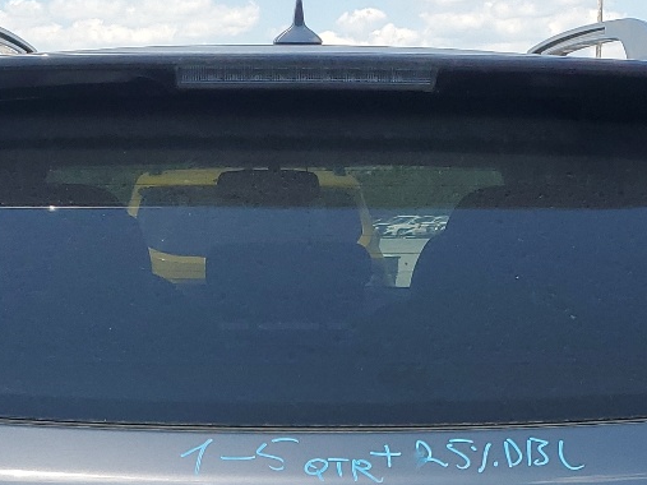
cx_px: 311
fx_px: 1532
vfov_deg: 16.8
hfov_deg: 23.8
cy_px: 661
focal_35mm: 82
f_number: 1.5
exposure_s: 1/2000
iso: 50
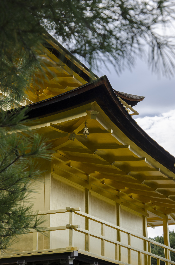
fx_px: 681
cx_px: 88
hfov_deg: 14.6
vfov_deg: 22.0
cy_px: 132
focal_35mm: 93
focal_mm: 62
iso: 125
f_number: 8
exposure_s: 1/250
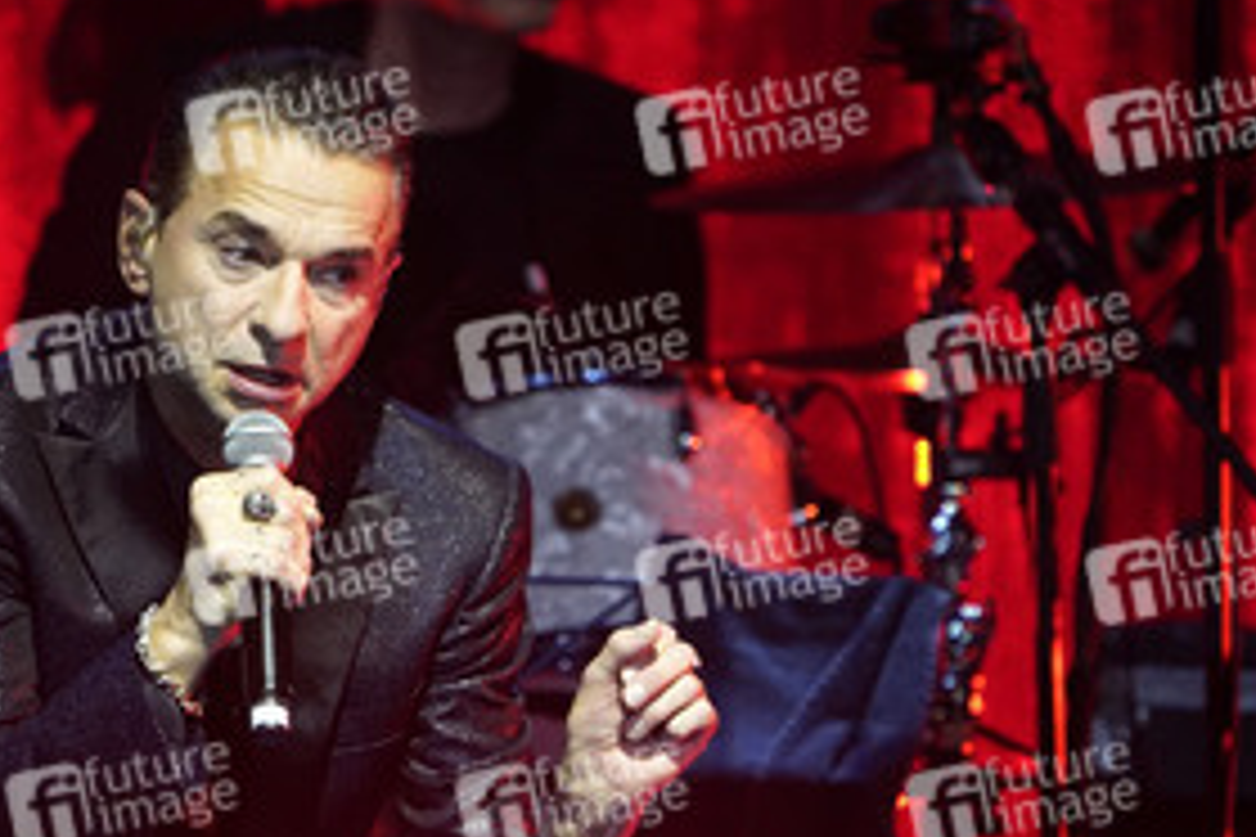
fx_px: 33805
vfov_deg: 1.4
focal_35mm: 969
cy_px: 459
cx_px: 633
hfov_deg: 2.1
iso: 4000
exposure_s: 1/320
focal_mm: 600
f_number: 6.3
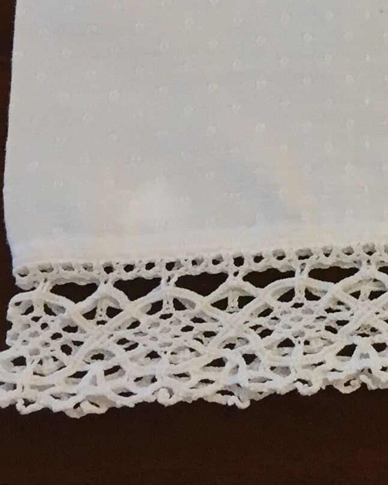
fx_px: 1636
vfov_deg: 16.0
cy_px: -136
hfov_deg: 12.7
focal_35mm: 114
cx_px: 628
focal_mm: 4.15
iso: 100
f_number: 2.2
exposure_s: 1/33
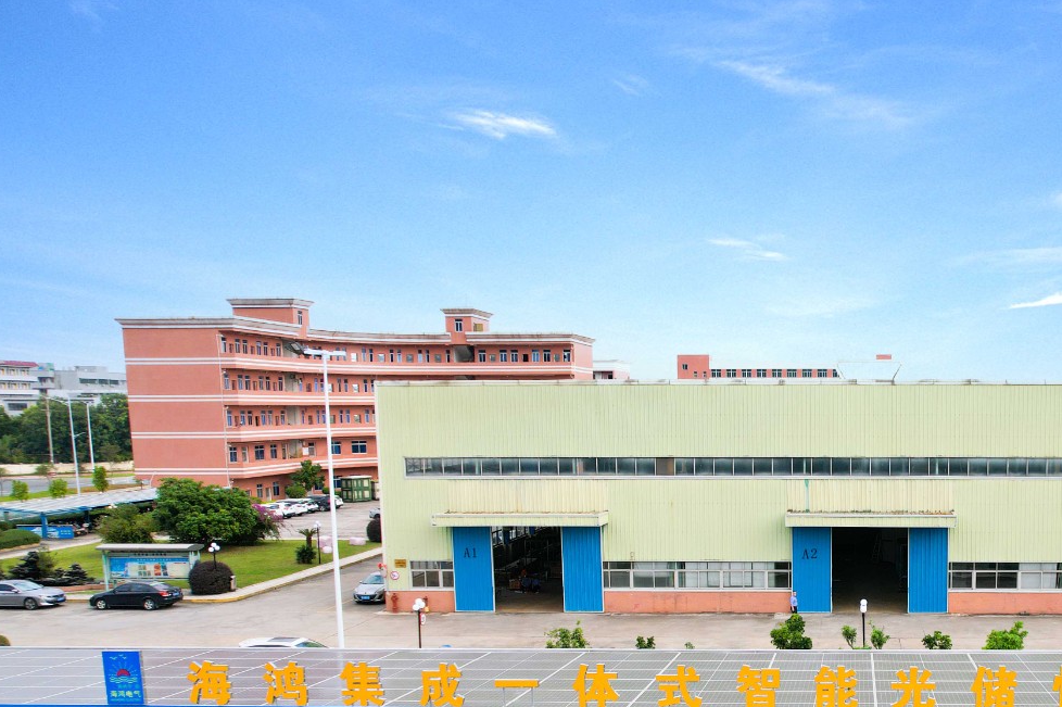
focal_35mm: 36
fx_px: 1061
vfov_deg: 35.7
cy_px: 557
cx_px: 838
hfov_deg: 50.2
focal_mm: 8.38
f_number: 2.8
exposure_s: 1/1250
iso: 110
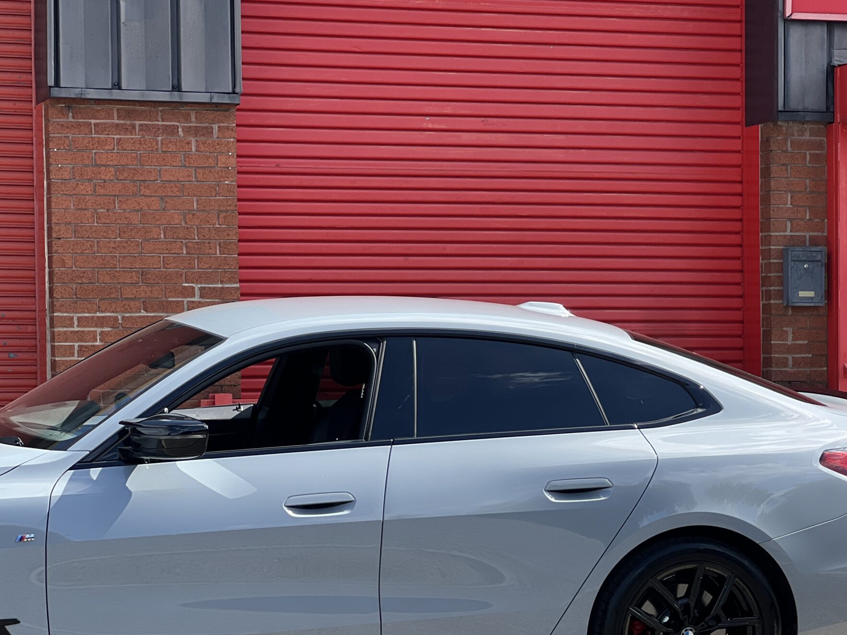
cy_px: 457
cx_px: 562
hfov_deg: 17.5
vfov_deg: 13.2
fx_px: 2740
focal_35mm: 112
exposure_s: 1/347
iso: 32
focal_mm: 9
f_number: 2.8
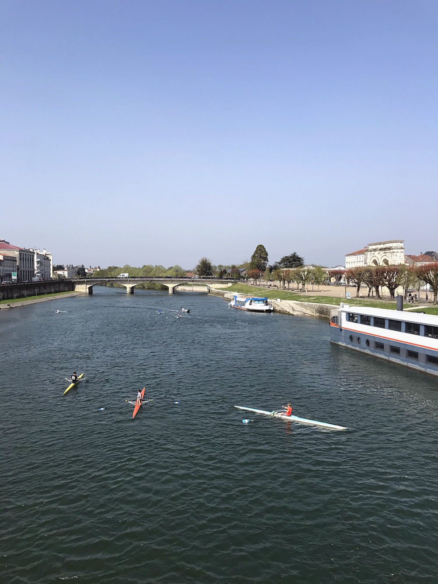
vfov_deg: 63.4
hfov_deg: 49.8
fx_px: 472
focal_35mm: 28
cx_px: 219
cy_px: 292
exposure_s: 1/2591
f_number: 1.8
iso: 20
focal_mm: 3.99
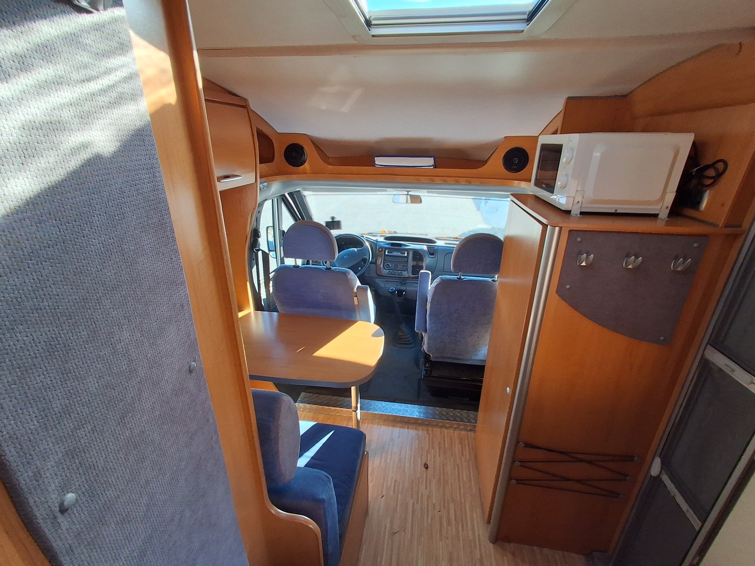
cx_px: 378
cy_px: 283
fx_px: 349
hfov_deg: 94.5
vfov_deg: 78.1
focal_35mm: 16
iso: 64
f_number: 2.2
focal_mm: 1.64
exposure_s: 1/100
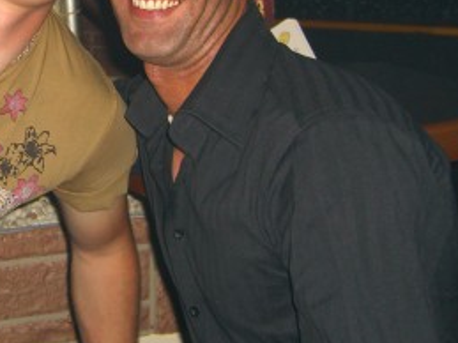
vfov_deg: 16.5
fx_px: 1164
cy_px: 19
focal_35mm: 88
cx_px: 53
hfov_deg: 21.8
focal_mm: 7.9
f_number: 2.8
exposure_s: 1/60
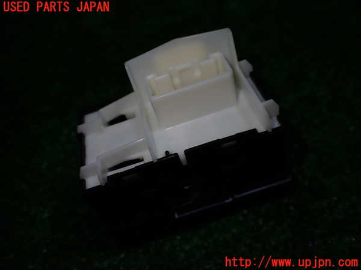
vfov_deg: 46.8
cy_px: 135
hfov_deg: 60.0
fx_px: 313
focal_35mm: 30
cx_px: 180
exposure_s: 1/200
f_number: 2.3
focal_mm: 5.4
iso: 100
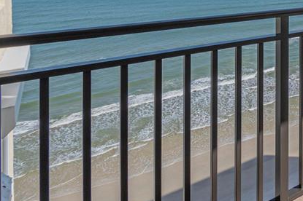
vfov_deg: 31.0
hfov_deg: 41.1
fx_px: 311
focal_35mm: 37
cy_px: -33
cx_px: 337
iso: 100
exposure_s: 1/500
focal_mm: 10
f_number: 8
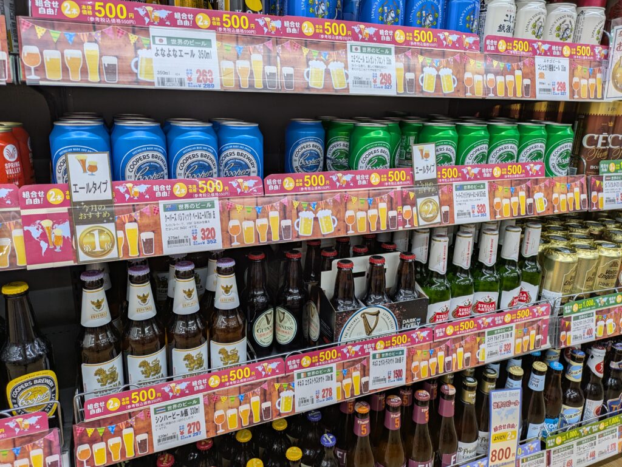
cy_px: 234
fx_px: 449
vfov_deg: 54.9
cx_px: 311
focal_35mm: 25
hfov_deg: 69.4
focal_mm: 5.43
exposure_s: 1/120
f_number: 1.89
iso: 103
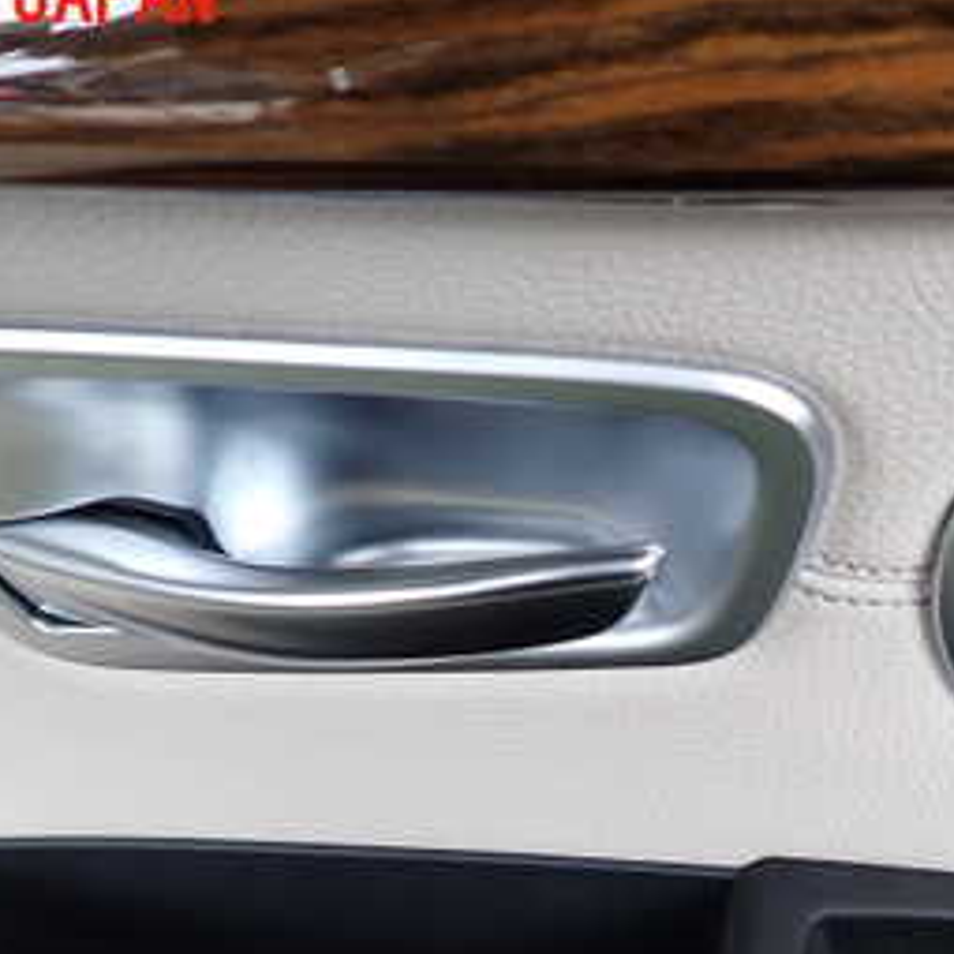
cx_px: 658
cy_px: 793
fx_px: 1621
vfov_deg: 31.7
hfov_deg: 32.4
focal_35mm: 52
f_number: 2
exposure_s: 1/50
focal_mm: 4.5
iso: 200
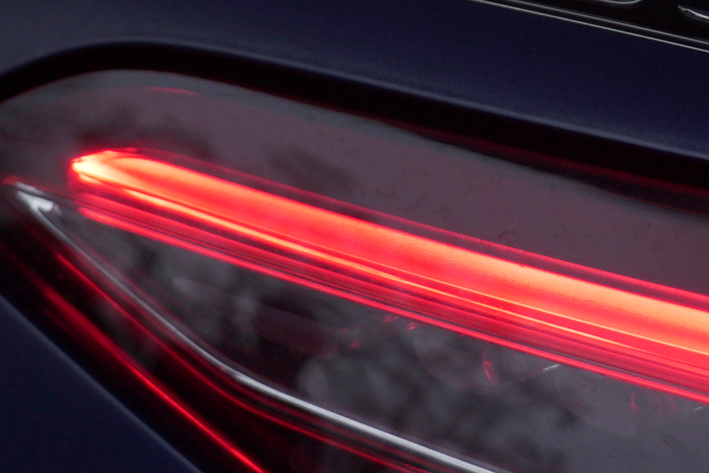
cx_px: 507
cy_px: -93
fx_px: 2580
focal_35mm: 131
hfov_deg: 15.6
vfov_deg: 10.3
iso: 640
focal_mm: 34
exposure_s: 1/60
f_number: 4.5
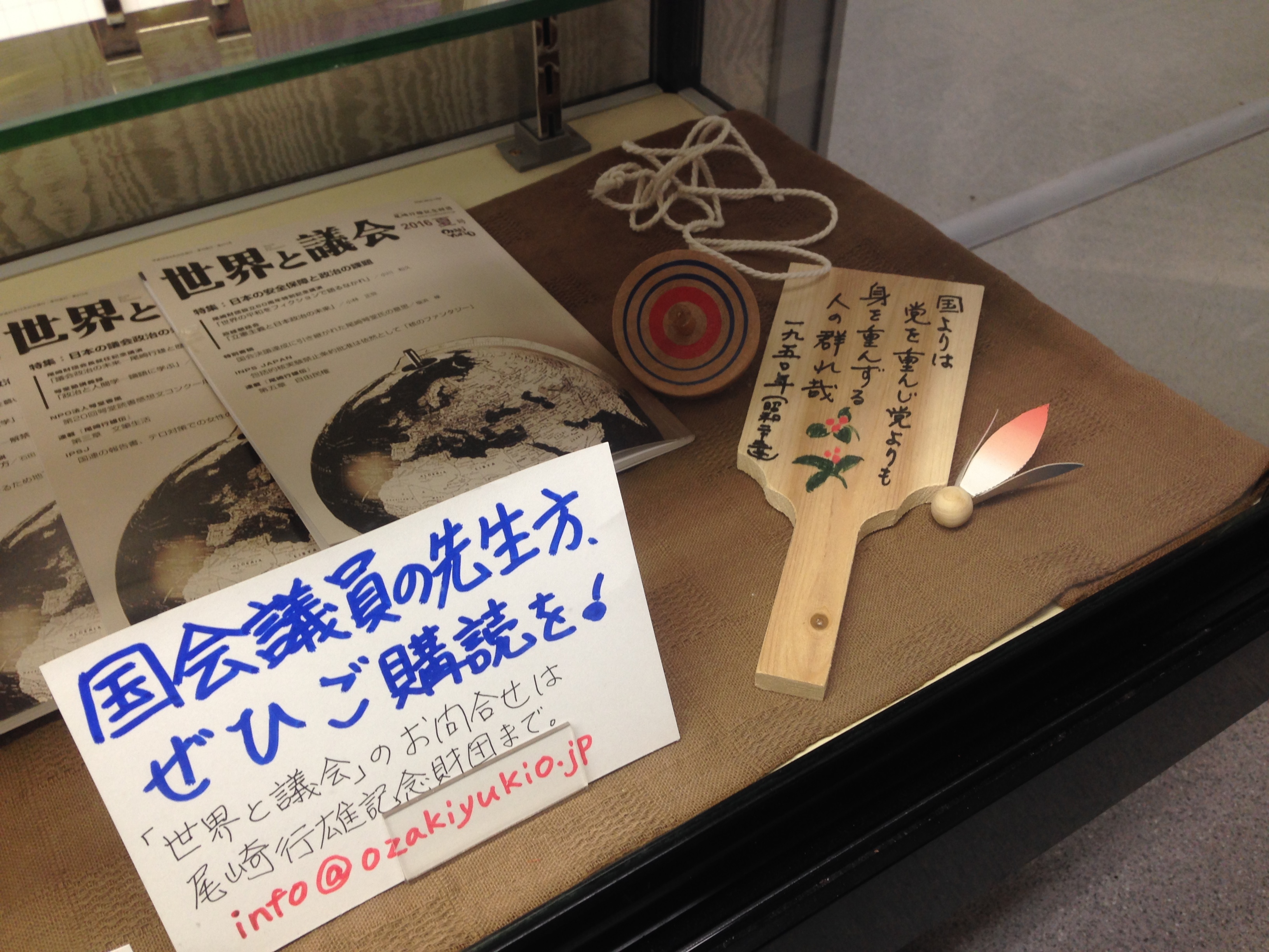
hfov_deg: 55.4
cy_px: 476
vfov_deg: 42.9
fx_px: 1210
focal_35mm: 33
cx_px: 634
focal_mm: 4.12
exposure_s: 1/20
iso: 50
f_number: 2.4
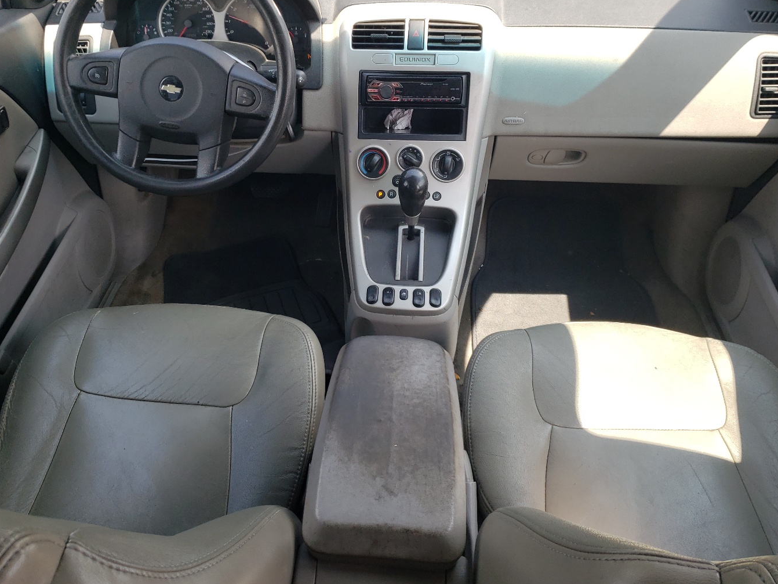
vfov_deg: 45.4
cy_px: 271
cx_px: 359
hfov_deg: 58.3
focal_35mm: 31
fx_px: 697
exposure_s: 1/370
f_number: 1.5
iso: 50
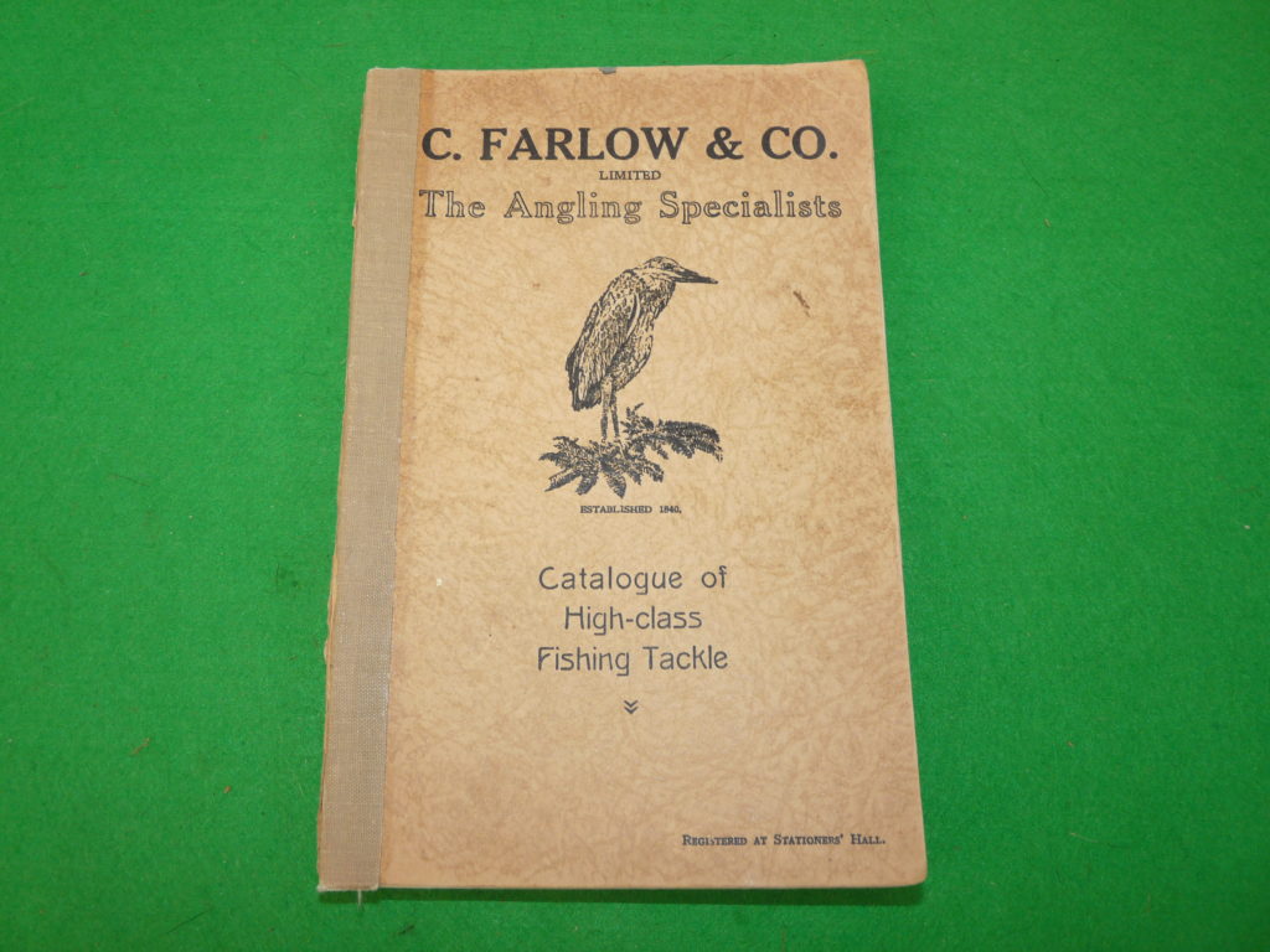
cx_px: 635
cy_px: 476
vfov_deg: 45.4
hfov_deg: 58.4
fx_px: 1137
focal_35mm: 31
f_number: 3
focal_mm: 5.4
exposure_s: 1/30
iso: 100
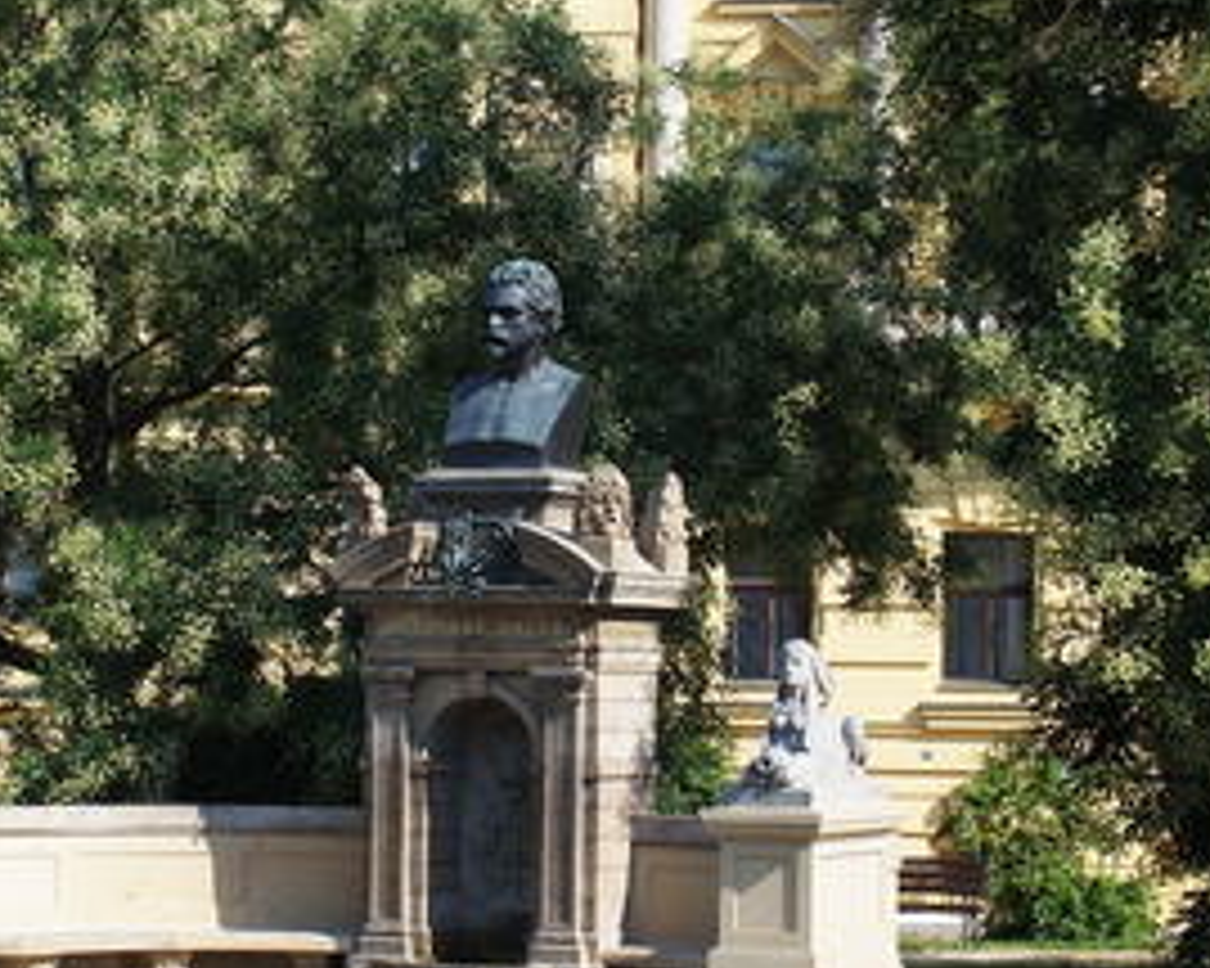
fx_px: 3329
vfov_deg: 16.5
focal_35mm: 93
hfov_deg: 20.5
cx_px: 418
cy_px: 531
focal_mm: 12
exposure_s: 1/640
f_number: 3.5
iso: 100
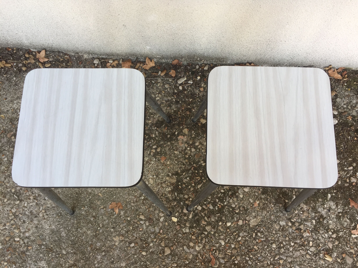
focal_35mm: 29
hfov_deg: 61.7
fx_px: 300
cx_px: 179
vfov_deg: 48.2
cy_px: 134
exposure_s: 1/124
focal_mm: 4.15
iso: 32
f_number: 2.2
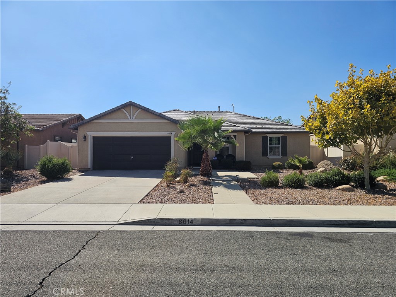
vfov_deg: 58.9
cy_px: 148
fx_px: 263
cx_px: 198
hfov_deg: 73.9
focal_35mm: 23
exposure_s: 1/1628
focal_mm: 6.3
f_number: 1.7
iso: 12
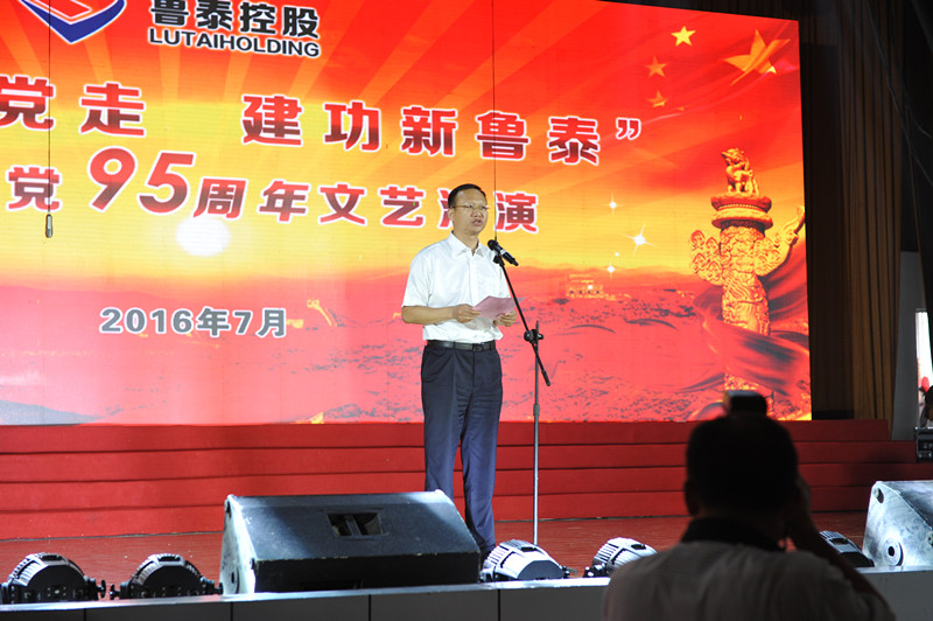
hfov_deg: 28.9
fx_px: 1813
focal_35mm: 70
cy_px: 310
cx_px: 466
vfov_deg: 19.4
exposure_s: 1/100
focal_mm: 70
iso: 800
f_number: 5
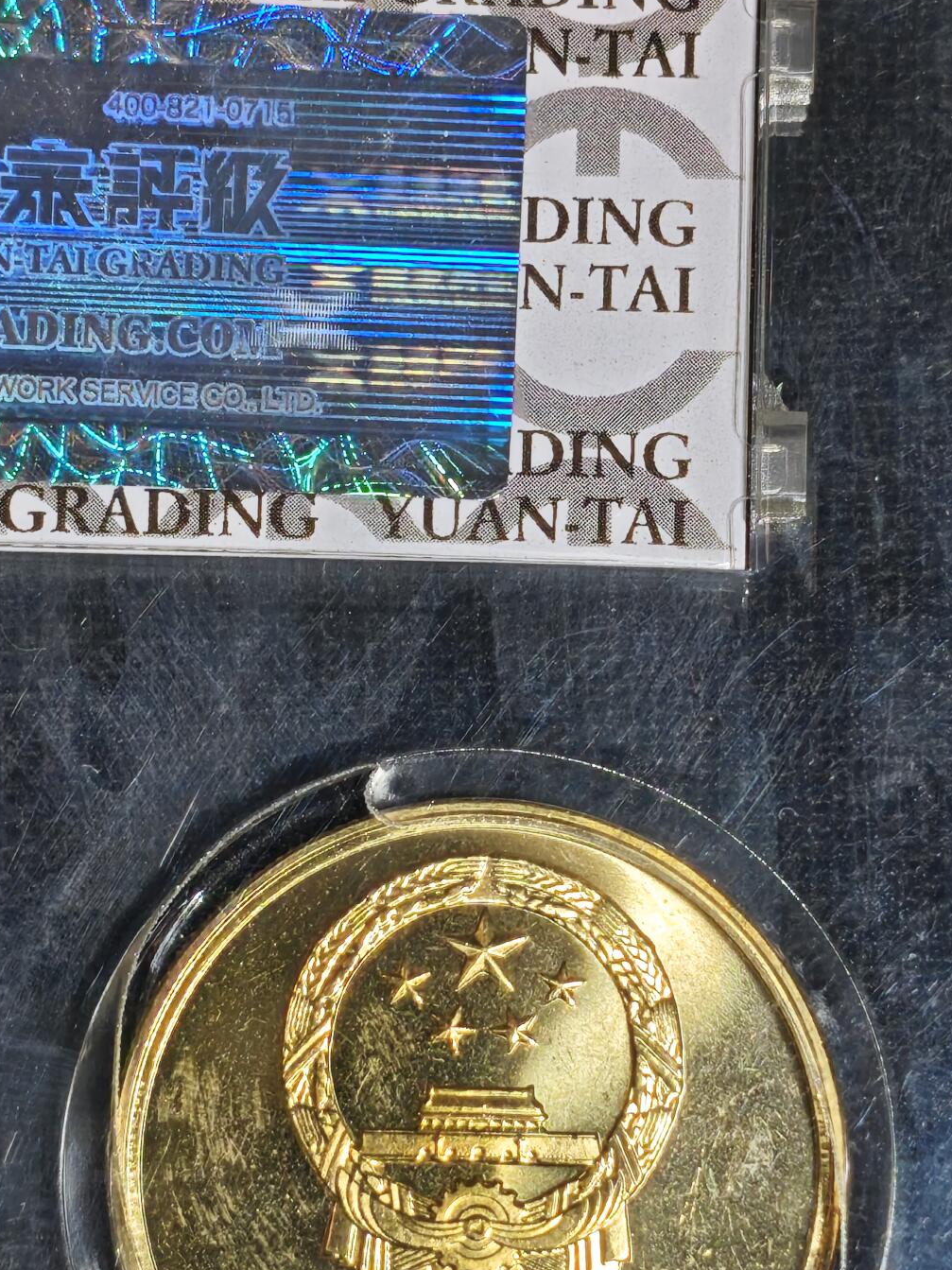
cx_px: 507
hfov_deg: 11.8
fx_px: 4621
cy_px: 777
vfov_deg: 15.6
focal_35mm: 126
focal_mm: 4.94
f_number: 1.5
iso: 50
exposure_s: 1/649
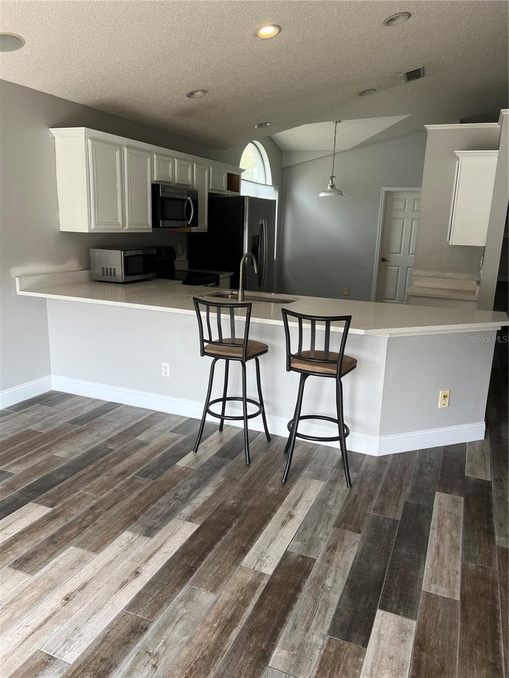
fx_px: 510
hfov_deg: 53.1
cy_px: 339
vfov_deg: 67.3
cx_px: 254
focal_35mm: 26
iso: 50
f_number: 1.5
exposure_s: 1/121
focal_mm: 5.7
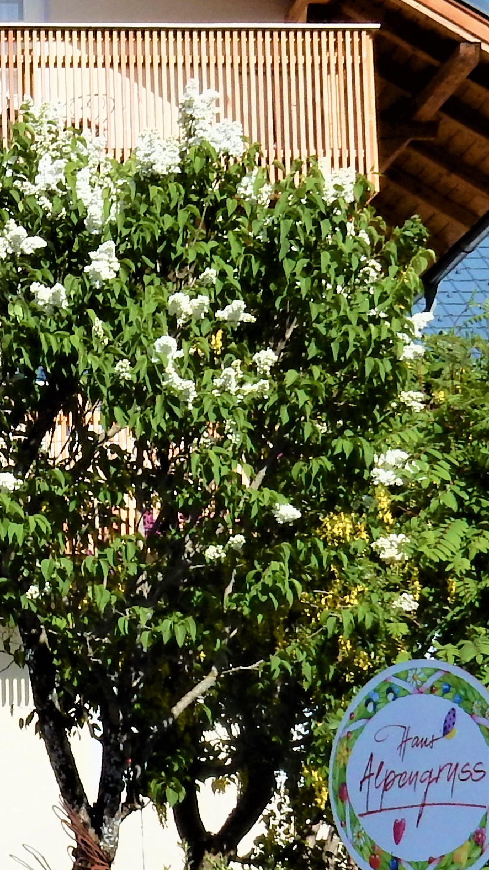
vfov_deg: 15.7
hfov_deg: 8.6
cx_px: -334
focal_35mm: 137
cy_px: 406
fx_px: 3159
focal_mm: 7.6
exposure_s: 1/1600
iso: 125
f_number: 4.2
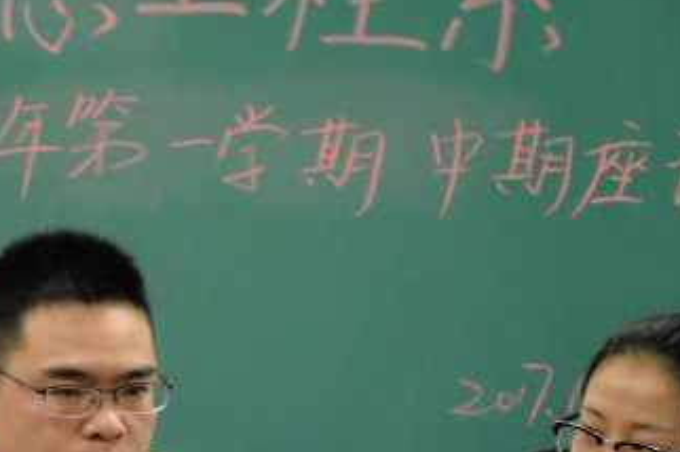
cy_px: 433
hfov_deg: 11.1
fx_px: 3491
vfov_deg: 7.4
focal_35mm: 185
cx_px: 49
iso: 8000
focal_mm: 62
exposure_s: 1/200
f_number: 5
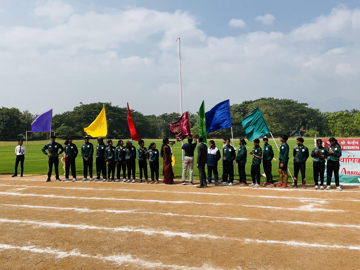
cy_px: 135
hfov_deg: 61.7
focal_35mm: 29
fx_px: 302
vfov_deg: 48.2
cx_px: 180
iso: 20
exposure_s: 1/3322
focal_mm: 3
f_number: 1.8
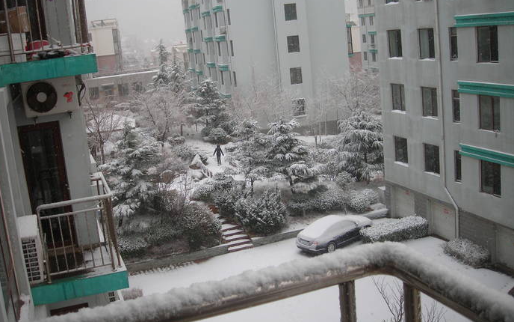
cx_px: 253
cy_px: 138
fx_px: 574
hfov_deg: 48.2
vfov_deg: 31.2
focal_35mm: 41
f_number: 3.2
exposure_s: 1/150
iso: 50
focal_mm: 6.3
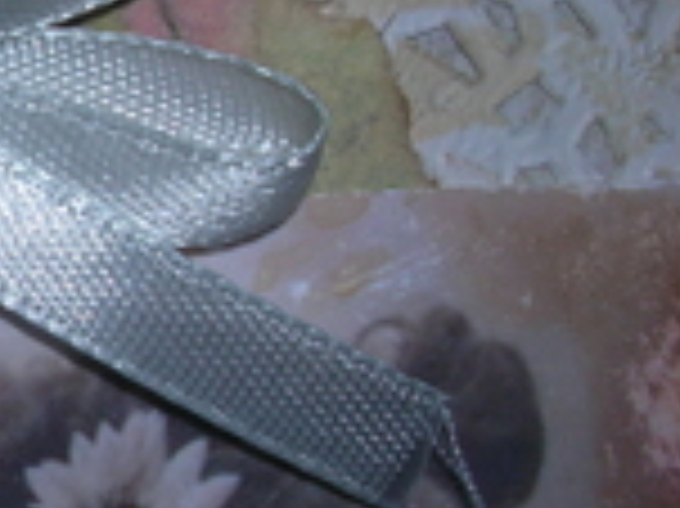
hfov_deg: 17.1
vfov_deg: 14.2
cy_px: 245
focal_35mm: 104
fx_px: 2041
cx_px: -329
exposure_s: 1/60.1
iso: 50
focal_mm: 5.8
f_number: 5.6
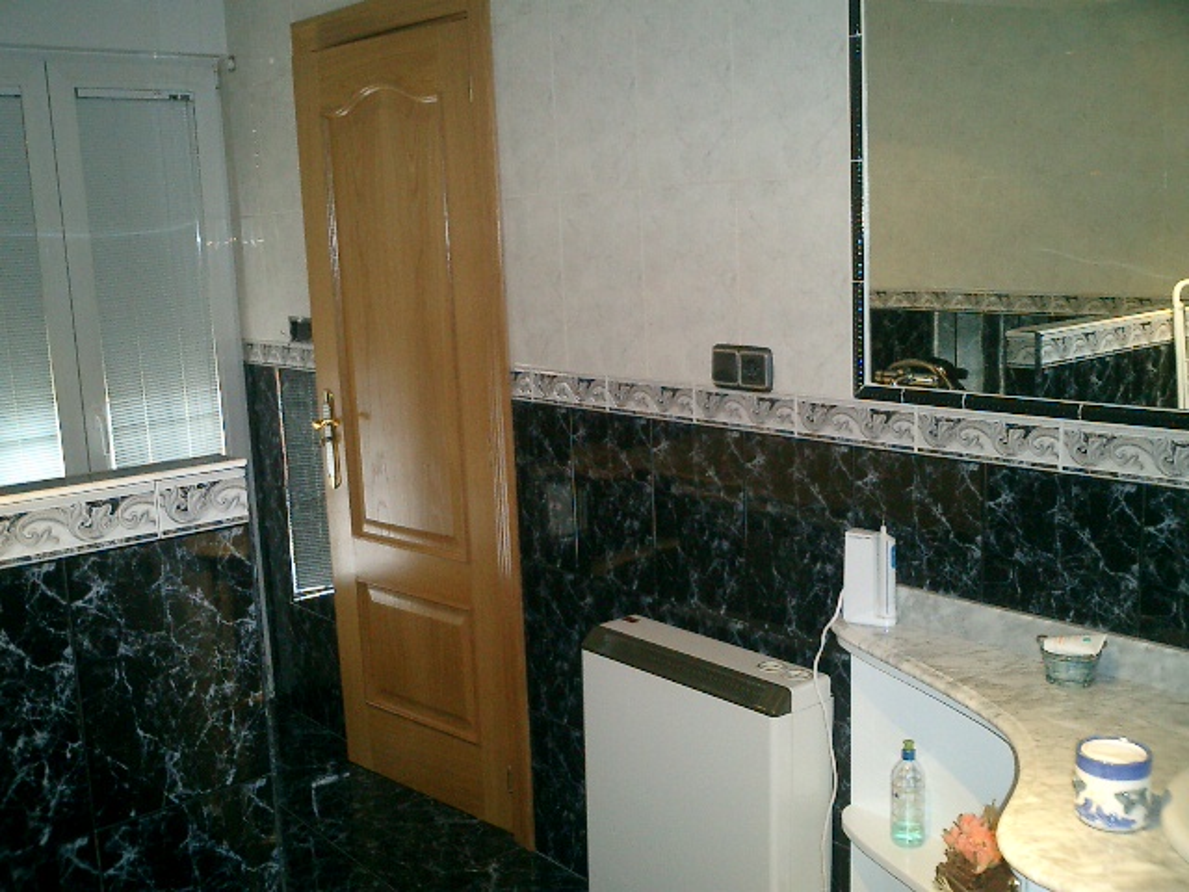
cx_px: 594
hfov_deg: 51.4
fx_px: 1237
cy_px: 446
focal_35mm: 36
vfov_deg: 39.7
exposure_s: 1/30
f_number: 3.2
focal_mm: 7.5
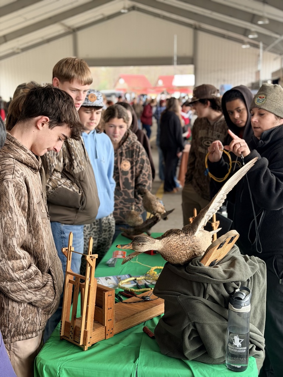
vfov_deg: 39.7
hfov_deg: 30.3
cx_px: 142
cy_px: 188
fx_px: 523
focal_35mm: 48
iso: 64
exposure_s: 1/120
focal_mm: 6.76
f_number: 1.78
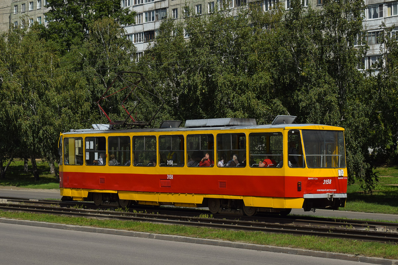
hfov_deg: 24.6
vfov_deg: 16.6
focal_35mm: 82
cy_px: 132
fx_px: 912
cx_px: 199
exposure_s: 1/1000
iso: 200
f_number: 8
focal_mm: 55
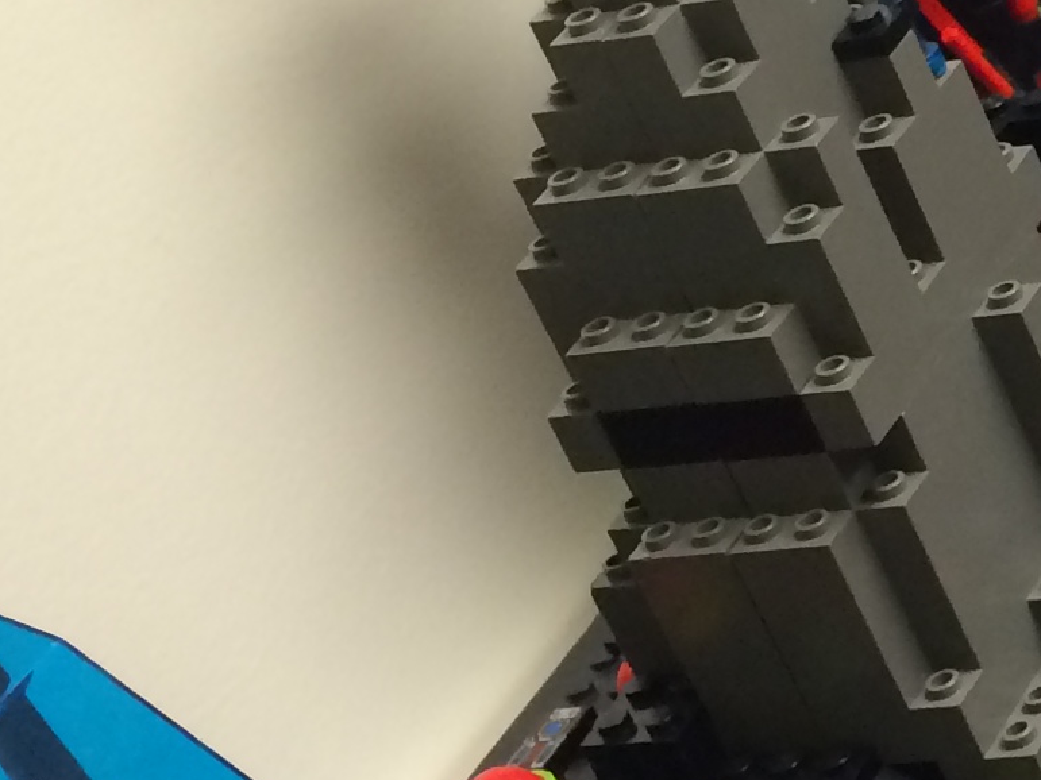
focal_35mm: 127
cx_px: 1874
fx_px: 3819
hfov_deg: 13.8
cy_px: 420
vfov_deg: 11.7
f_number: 2.2
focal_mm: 4.12
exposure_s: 1/30
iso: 125
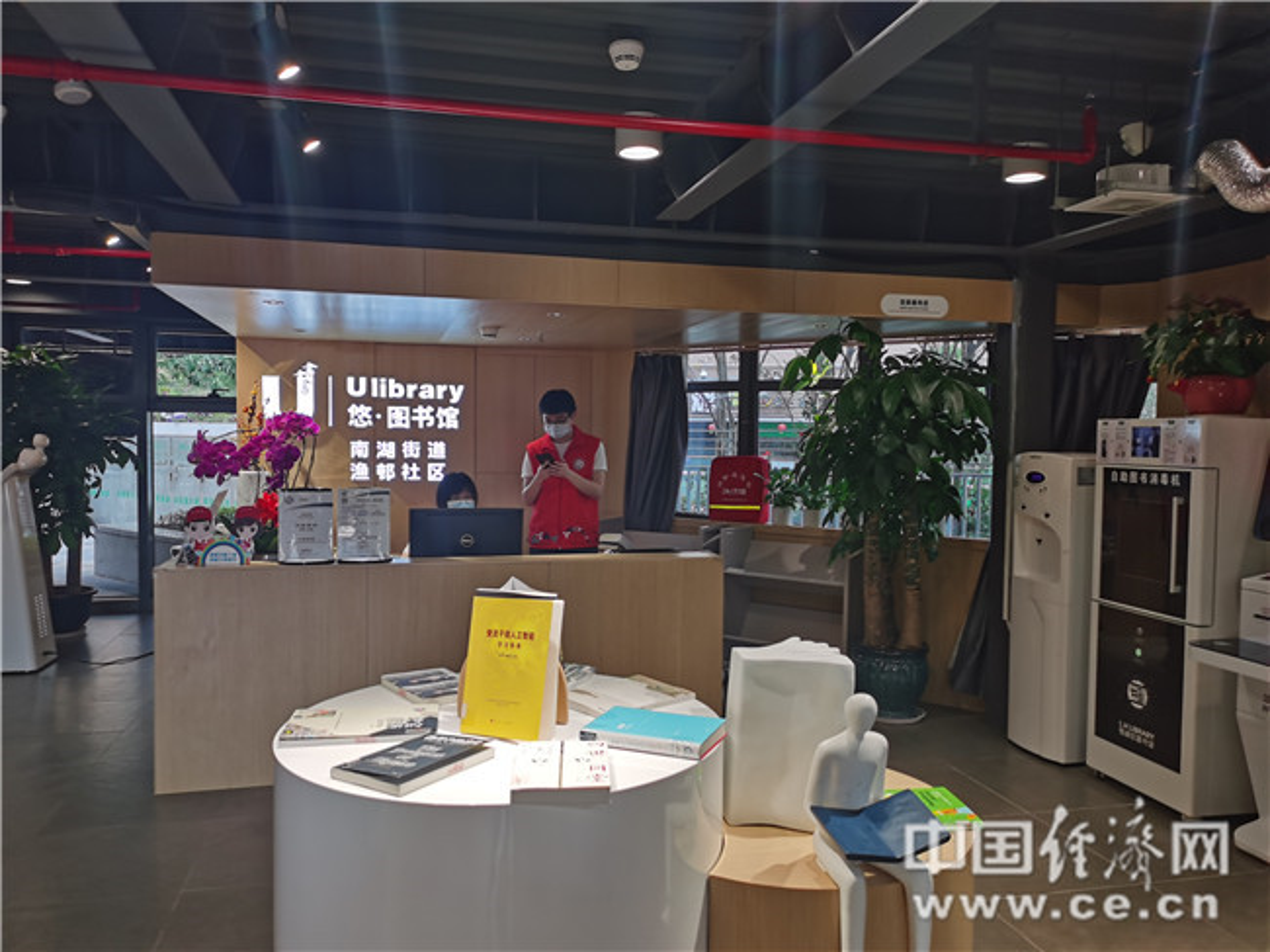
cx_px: 635
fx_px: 990
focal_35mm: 27
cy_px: 476
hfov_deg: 65.3
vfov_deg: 51.3
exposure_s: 1/136
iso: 50
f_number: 1.8
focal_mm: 5.58
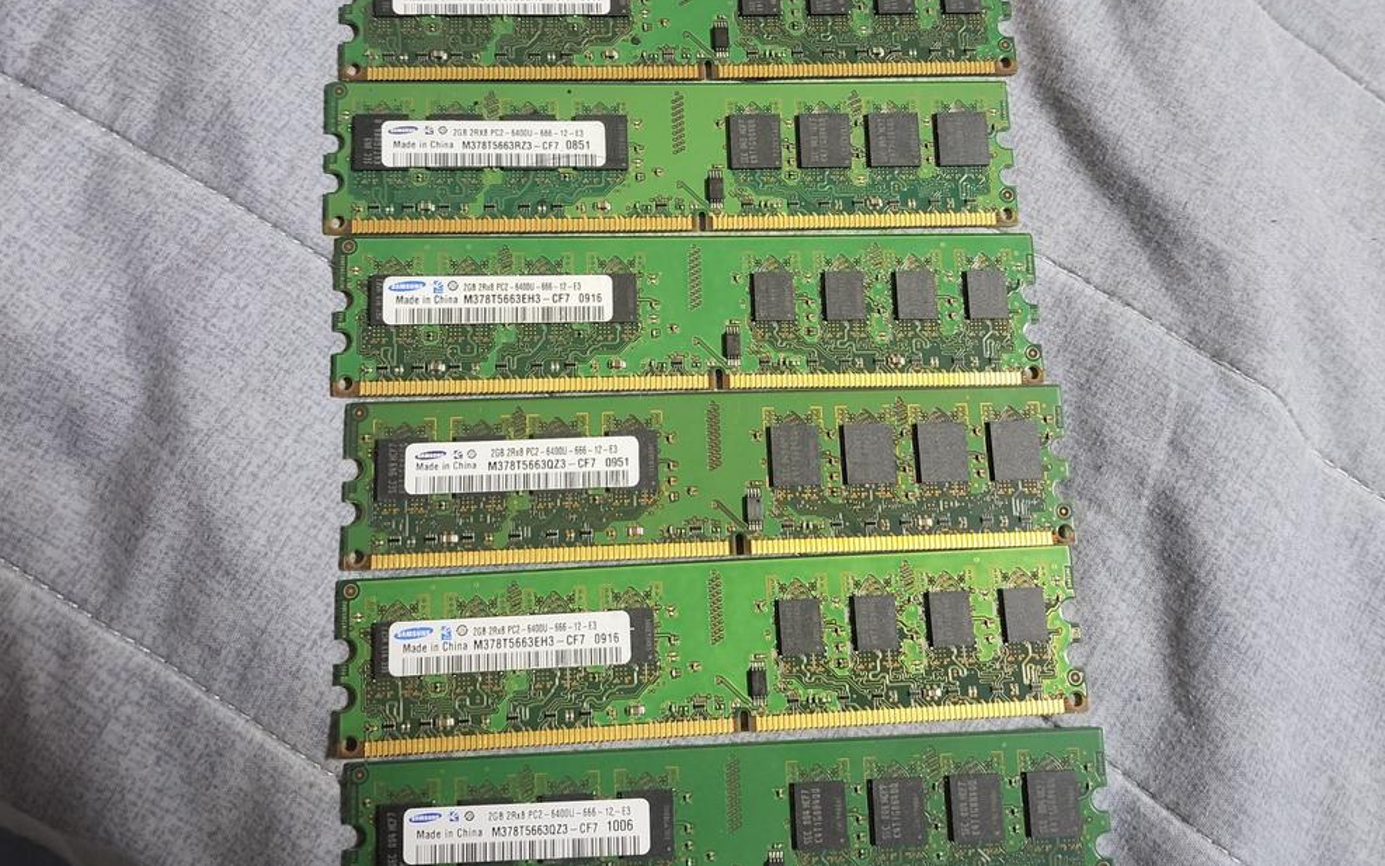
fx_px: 1246
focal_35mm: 33
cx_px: 693
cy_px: 300
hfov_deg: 58.1
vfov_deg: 38.0
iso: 320
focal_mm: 5.23
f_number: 1.8
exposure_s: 1/40
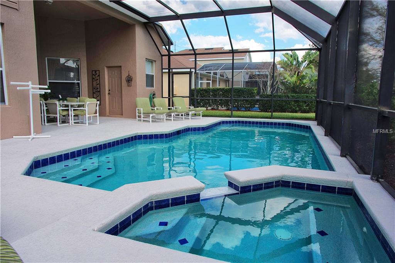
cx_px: 198
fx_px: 241
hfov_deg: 78.7
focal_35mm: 22
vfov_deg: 57.1
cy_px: 132
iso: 100
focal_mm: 15
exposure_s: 1/250
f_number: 7.1
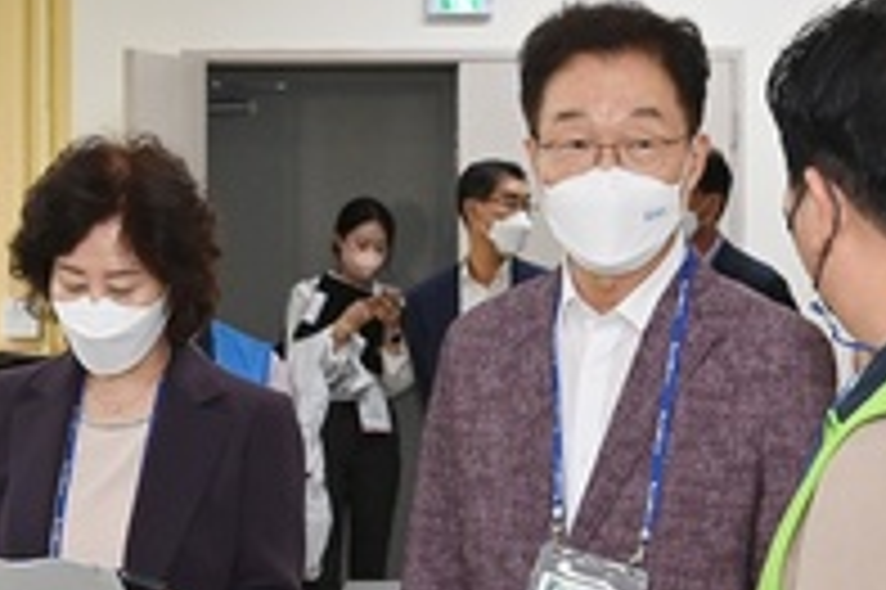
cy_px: 446
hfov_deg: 15.8
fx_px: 3197
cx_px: 416
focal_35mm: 130
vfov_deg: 10.5
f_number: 6.3
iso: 2500
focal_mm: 40
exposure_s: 1/200
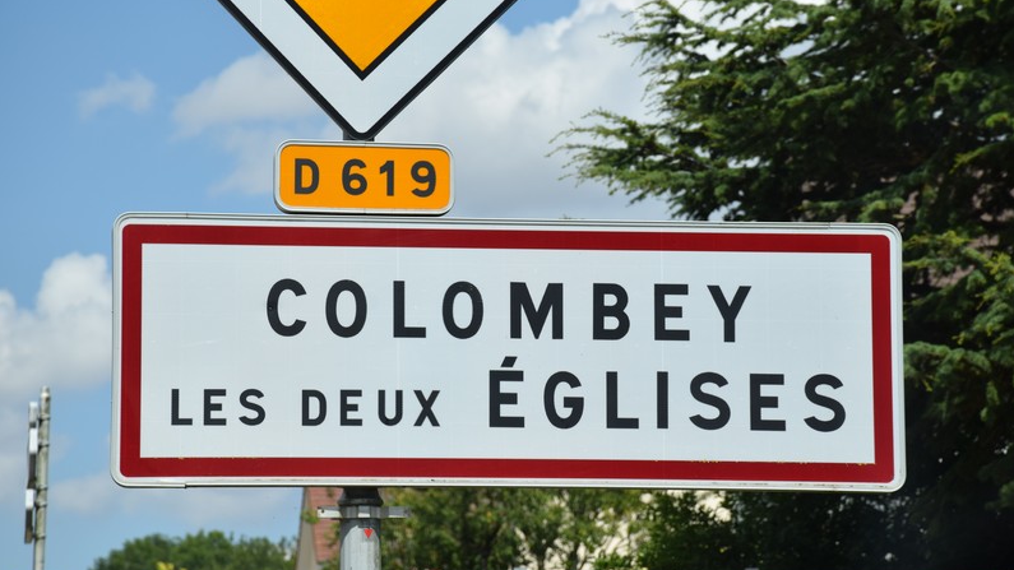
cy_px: 293
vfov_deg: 6.9
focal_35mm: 177
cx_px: 508
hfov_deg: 12.2
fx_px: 4759
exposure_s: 1/500
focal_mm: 112
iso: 200
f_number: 10
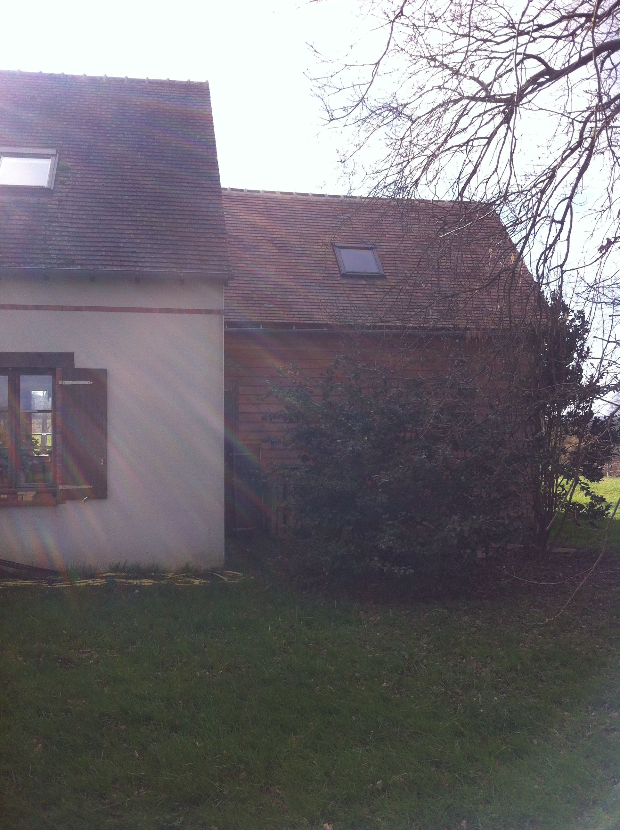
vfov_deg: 52.7
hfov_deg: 40.6
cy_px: 415
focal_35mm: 35
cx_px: 310
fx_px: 838
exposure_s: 1/718
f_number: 2.8
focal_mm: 3.85
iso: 80
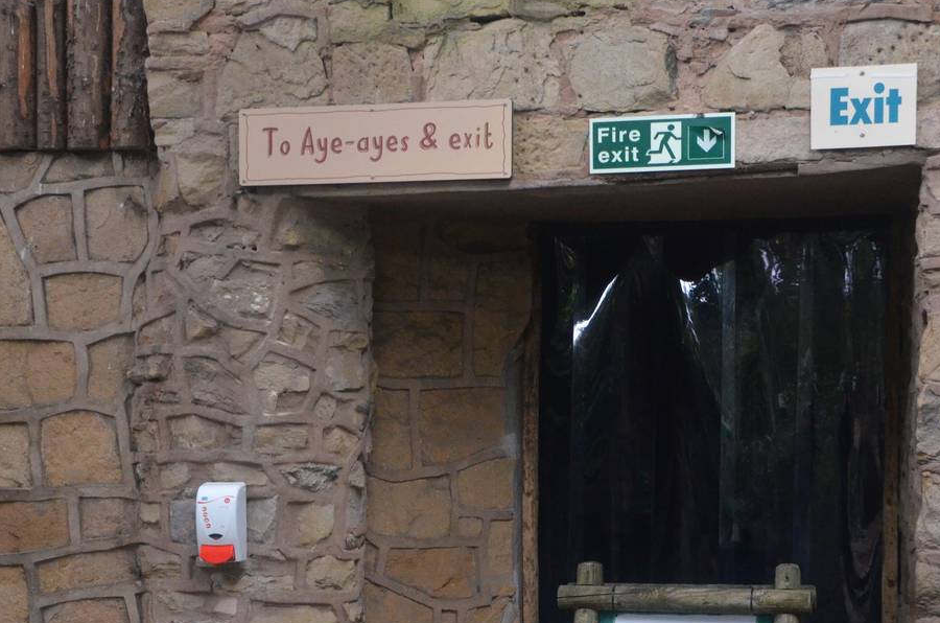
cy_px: 456
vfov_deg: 16.9
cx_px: 316
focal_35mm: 80
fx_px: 2084
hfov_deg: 25.3
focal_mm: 30
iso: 2500
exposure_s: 1/100
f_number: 5
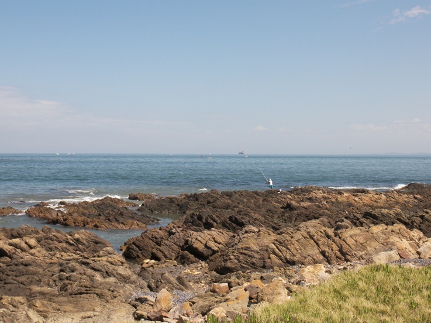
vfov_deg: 23.3
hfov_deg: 30.7
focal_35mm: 63
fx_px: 784
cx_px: 205
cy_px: 151
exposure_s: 1/1600
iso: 100
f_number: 3.6
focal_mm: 12.1
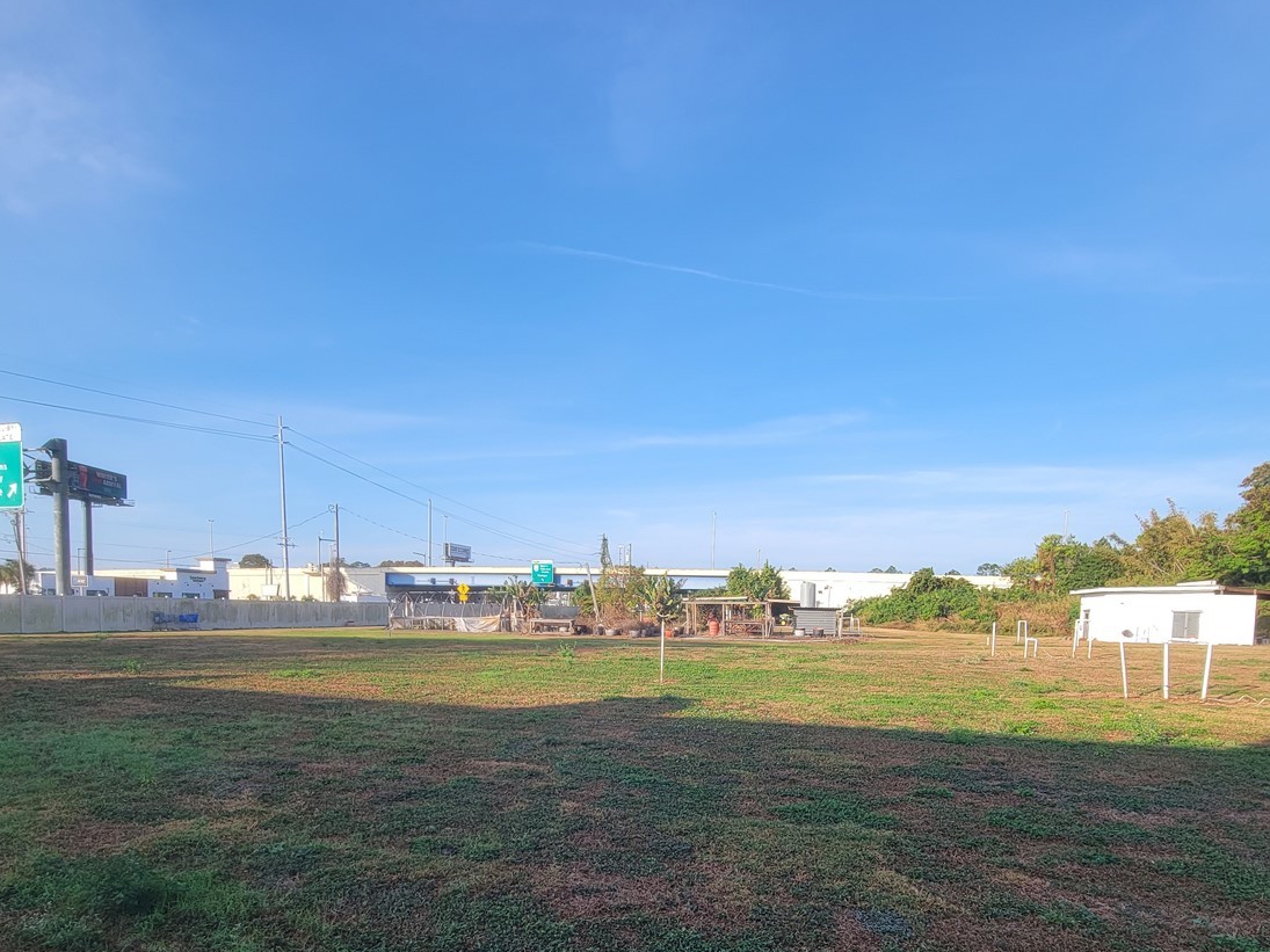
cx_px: 640
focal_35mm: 19
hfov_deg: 84.7
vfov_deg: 66.3
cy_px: 654
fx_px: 697
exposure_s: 1/773
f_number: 2.2
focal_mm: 2.2
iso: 50
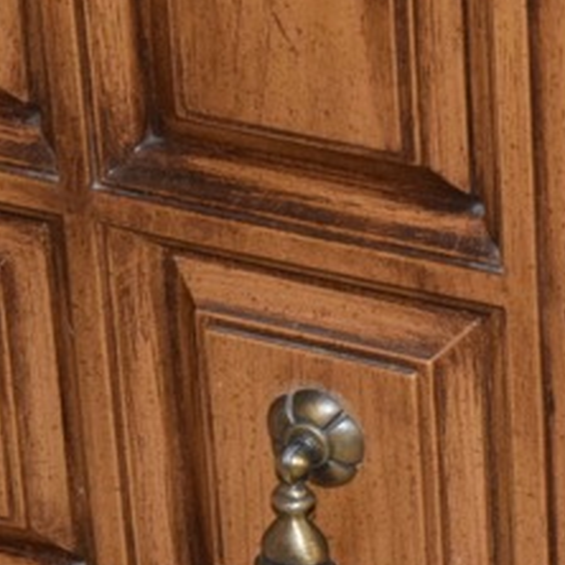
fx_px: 5834
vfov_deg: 5.5
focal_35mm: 316
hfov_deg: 5.5
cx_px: 903
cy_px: 795
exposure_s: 1/60
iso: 3200
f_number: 5.6
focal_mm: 55
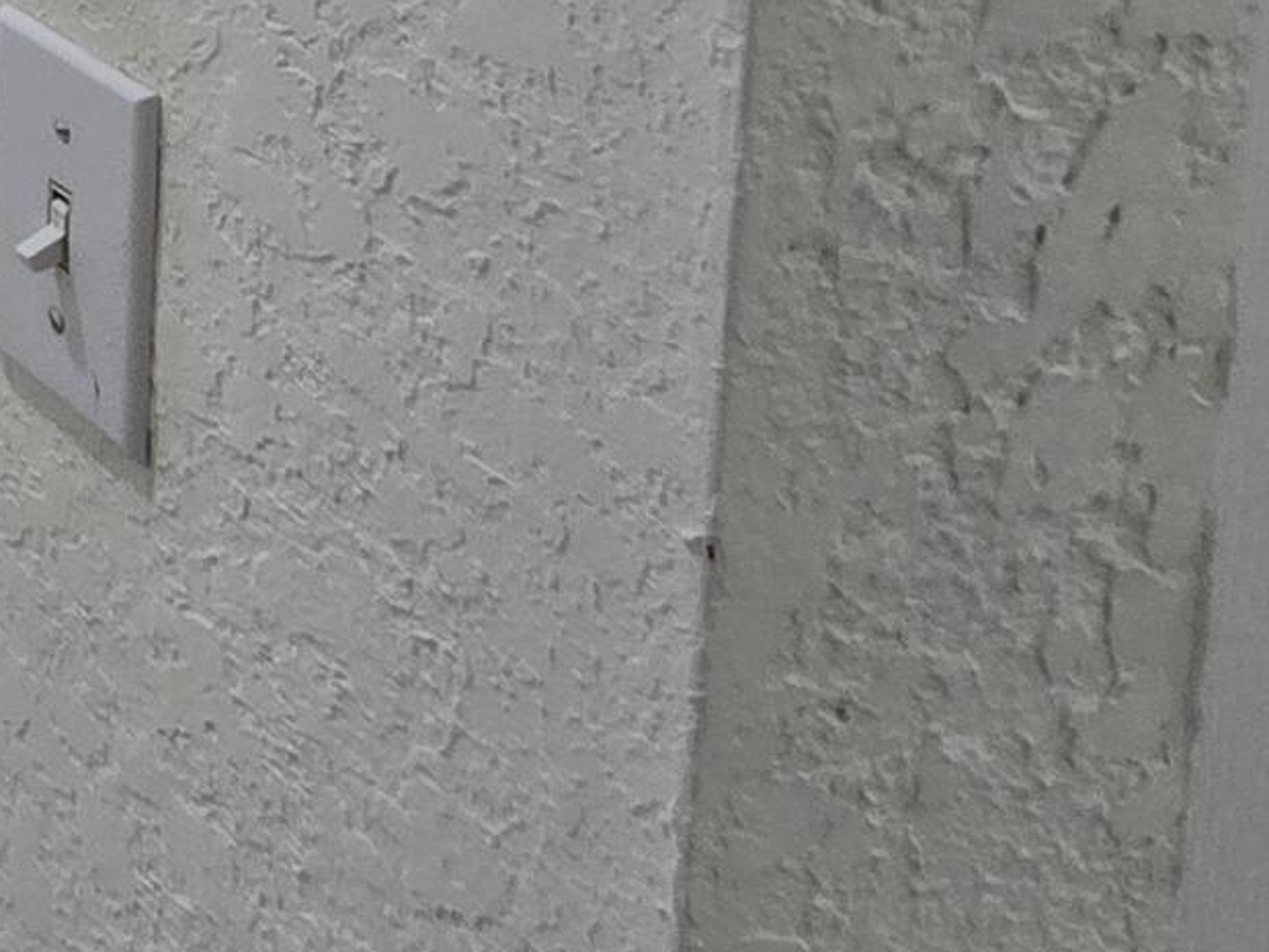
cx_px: -1363
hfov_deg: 18.2
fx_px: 2309
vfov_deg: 17.5
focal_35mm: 63
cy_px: -895
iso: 100
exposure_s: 1/60
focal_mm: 2.2
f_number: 2.2
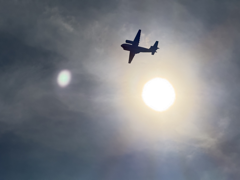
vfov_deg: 12.3
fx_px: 832
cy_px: 90
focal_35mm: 120
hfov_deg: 16.4
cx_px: 120
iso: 32
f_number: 2.8
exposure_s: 1/13158
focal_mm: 15.66
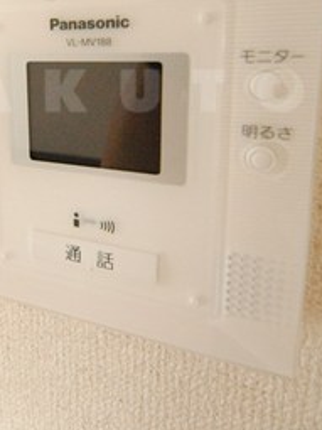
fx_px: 360
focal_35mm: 29
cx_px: 51
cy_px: 93
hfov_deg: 45.0
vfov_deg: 57.6
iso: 1600
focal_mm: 8
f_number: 5
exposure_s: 1/100
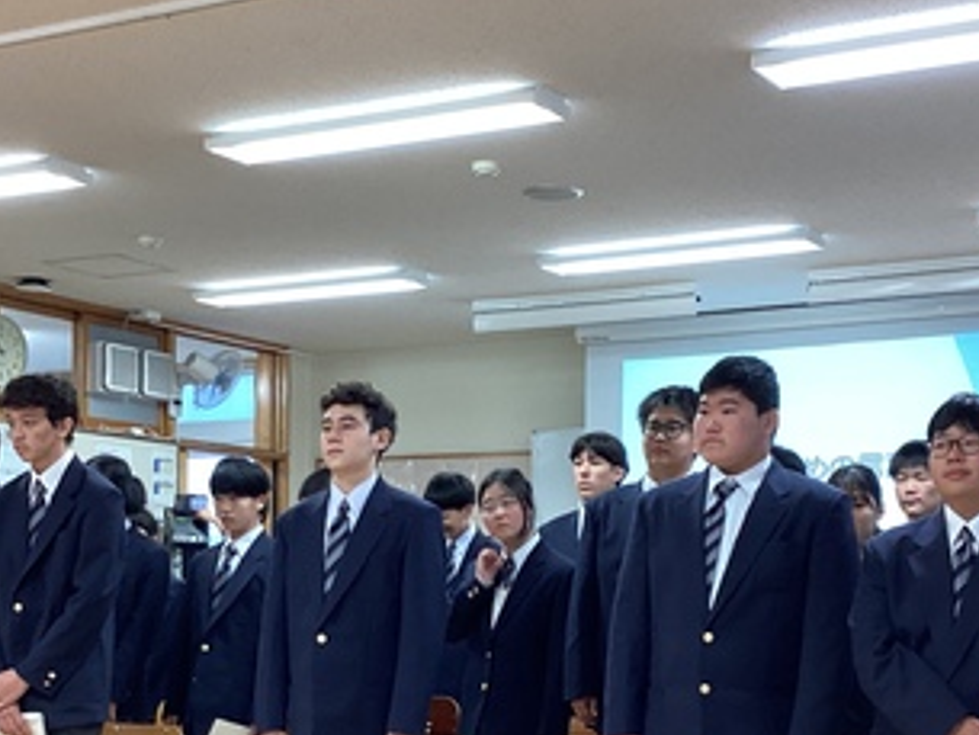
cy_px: 632
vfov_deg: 22.2
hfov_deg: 29.8
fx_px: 1839
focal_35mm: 65
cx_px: 456
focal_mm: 3.3
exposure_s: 1/60
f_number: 2.4
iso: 160
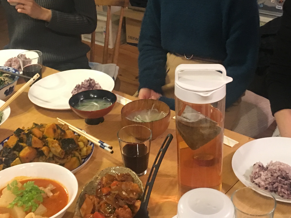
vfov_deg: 25.4
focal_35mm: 57
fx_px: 479
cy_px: 57
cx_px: 148
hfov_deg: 33.8
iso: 250
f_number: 2.2
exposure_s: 1/15
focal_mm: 4.15
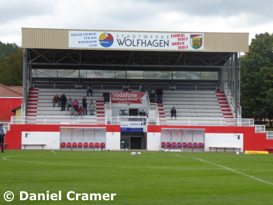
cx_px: 136
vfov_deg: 12.0
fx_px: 978
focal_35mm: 124
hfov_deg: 15.9
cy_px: 102
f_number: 5.2
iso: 80
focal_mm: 22.3
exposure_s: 1/100
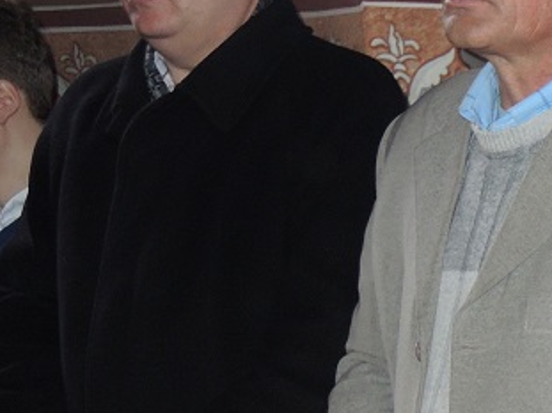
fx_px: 1722
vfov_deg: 13.1
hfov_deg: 15.2
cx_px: 1061
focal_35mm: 108
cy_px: 564
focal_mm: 6
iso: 200
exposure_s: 1/30
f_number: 2
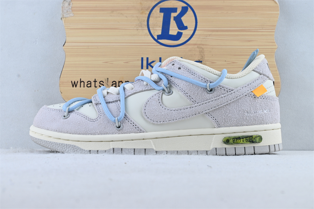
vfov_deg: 25.8
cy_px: 104
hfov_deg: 37.9
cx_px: 157
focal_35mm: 52
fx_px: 458
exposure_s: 1/15
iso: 100
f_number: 10
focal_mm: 35
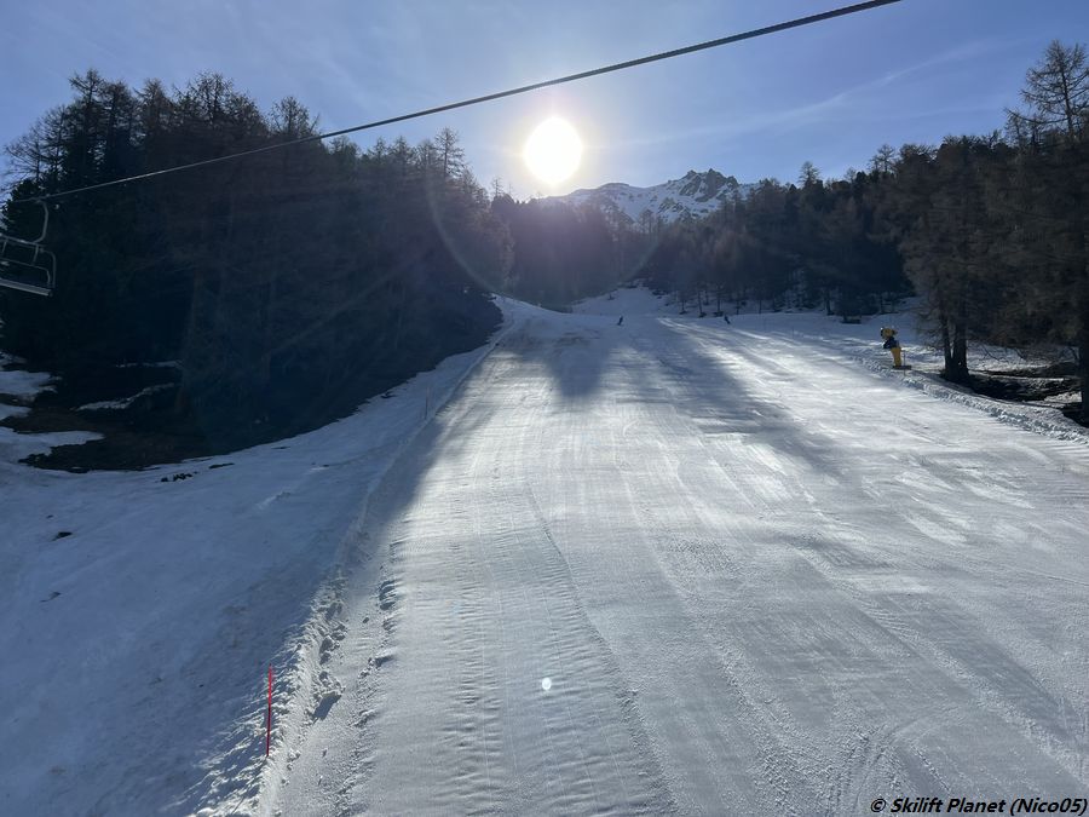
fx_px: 818
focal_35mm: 26
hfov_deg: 67.3
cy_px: 408
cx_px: 544
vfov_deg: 53.1
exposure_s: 1/9434
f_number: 1.5
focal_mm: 5.7
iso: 50
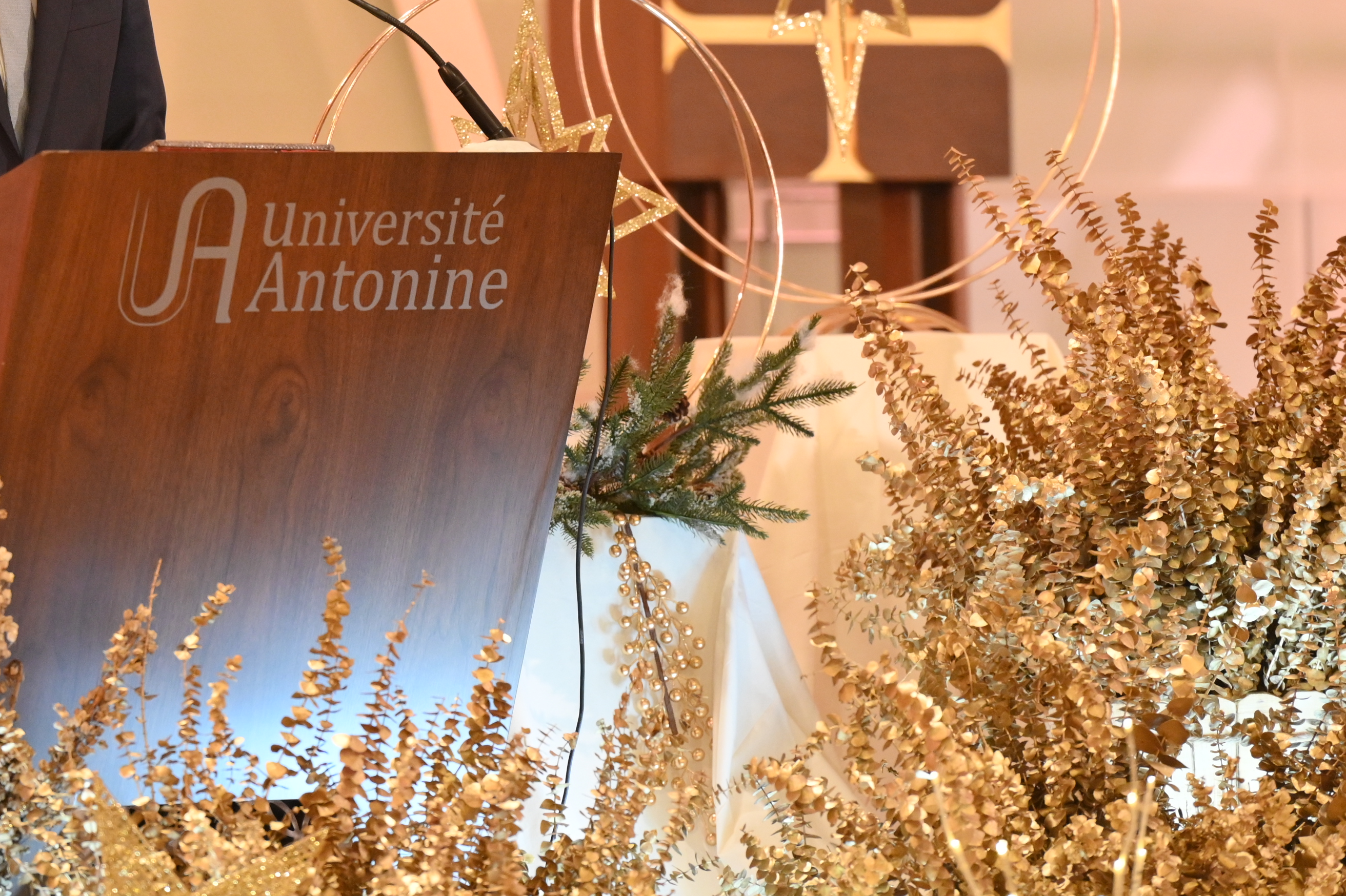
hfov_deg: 6.0
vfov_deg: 4.0
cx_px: 432
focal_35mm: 345
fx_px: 12894
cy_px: 181
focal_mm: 200
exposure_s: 1/250
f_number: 3.5
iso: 3200
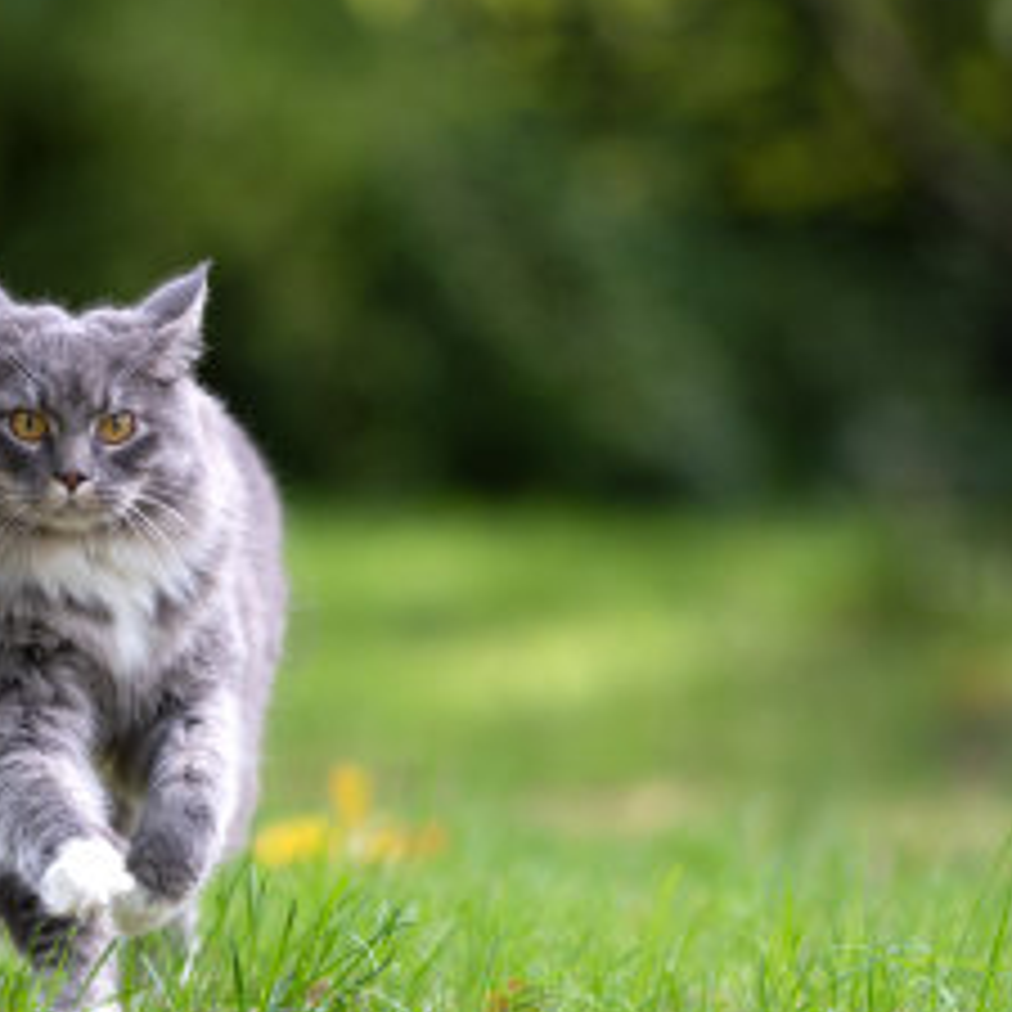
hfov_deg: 5.6
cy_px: 488
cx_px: 337
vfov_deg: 5.6
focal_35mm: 312
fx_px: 10320
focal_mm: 135
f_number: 2
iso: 360
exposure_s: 1/2500
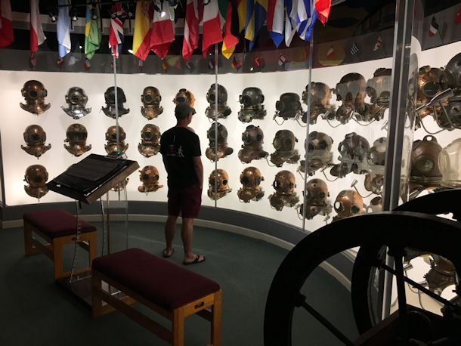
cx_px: 230
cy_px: 173
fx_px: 386
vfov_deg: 48.3
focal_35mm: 29
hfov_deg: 61.6
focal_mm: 4.15
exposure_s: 1/30
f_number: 2.2
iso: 40
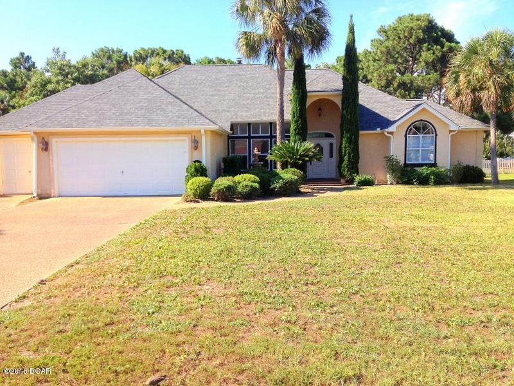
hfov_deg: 52.6
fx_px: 520
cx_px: 257
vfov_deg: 40.7
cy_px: 193
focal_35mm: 35
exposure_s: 1/1004
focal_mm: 4.28
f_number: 2.4
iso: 50
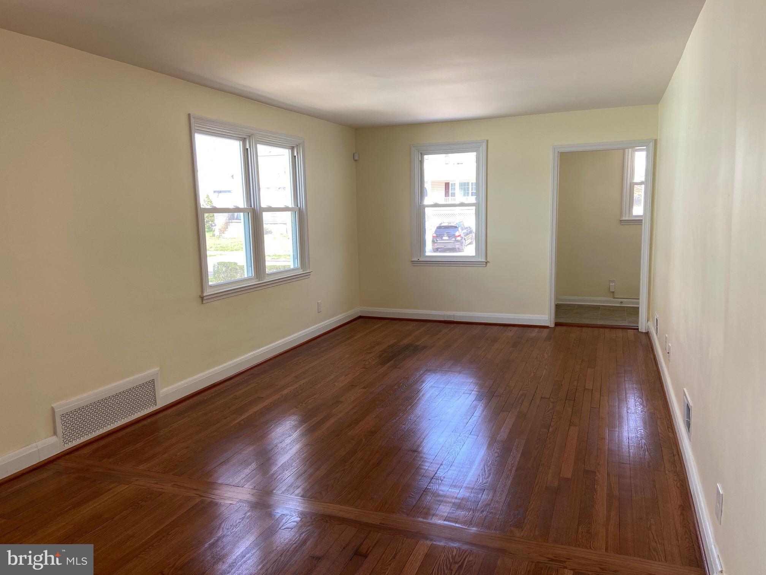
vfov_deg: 53.1
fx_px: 575
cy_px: 288
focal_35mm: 26
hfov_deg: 67.3
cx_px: 383
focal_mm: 4.25
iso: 50
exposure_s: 1/120
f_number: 1.8
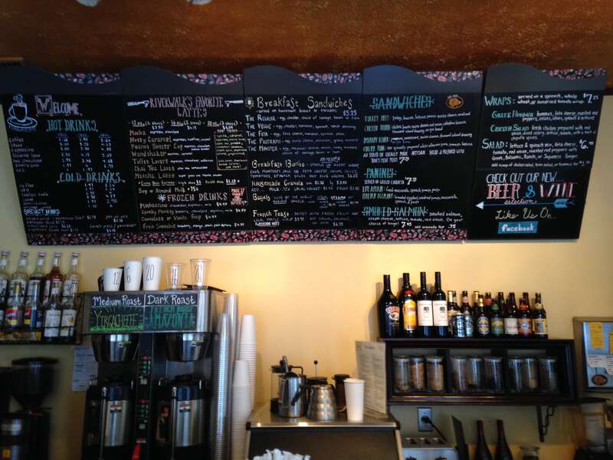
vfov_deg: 42.9
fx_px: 584
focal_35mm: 33
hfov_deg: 55.4
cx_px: 306
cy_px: 230
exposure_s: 1/20
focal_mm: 4.12
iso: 100
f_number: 2.4
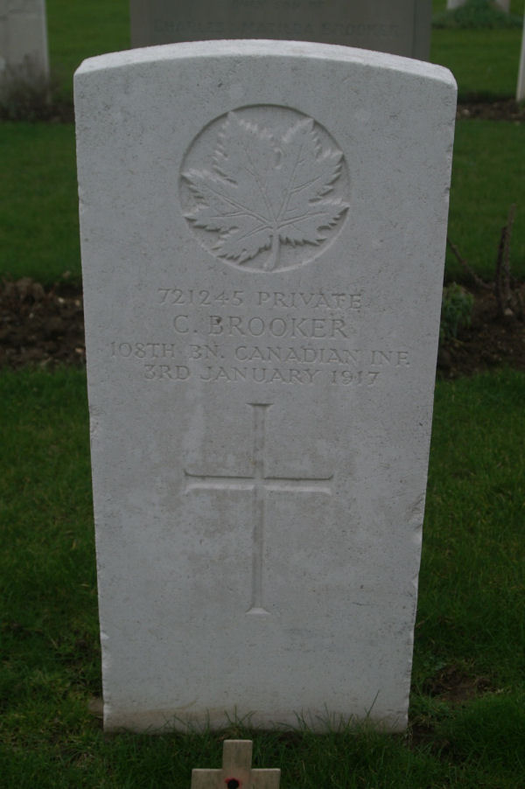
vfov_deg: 37.9
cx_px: 262
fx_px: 1150
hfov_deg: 25.7
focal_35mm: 52
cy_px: 394
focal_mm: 35
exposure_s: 1/200
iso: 200
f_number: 7.1
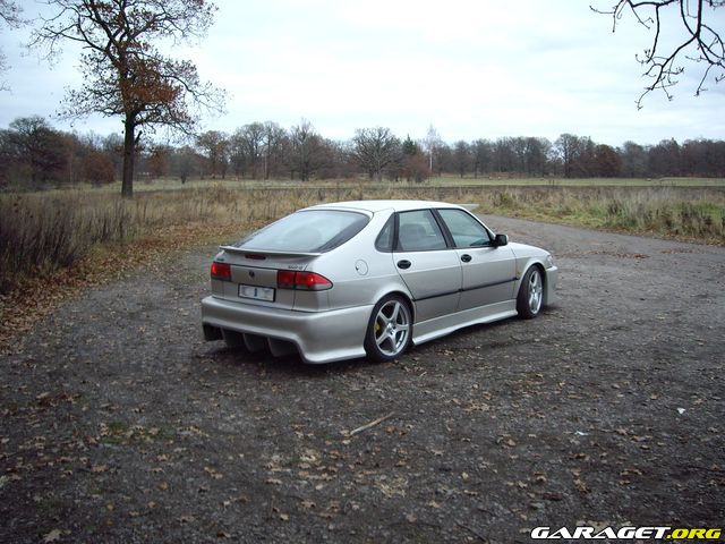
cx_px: 362
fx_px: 796
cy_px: 272
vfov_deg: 37.7
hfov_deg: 49.0
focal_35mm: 38
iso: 100
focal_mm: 6.2
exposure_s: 1/160
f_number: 2.7
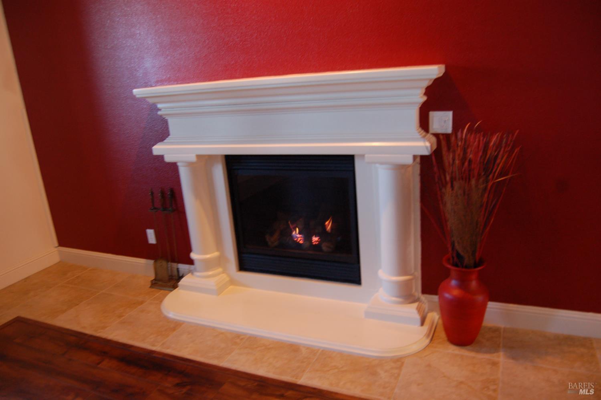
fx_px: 450
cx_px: 300
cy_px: 200
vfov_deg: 47.8
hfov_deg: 67.4
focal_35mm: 27
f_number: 3.5
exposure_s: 1/20
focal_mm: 18
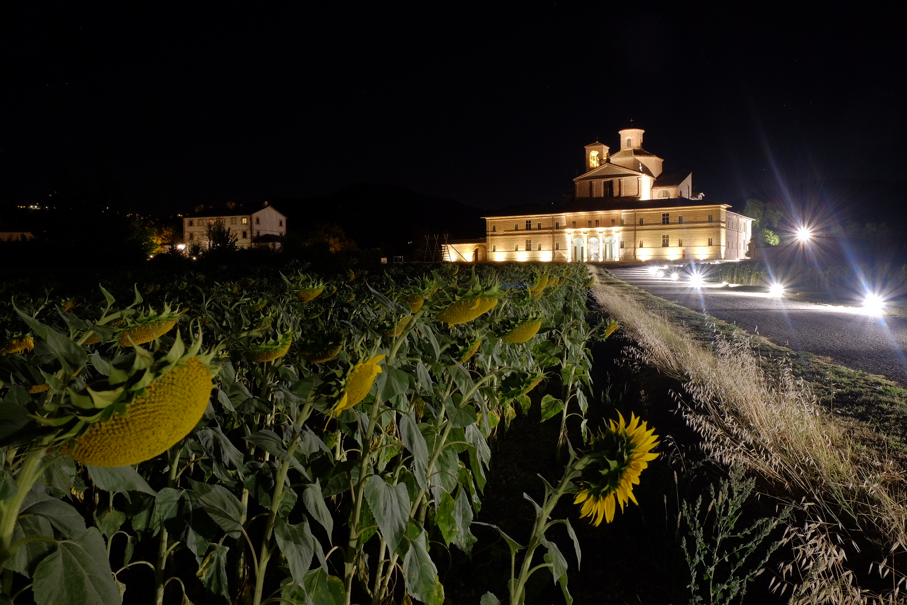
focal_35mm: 27
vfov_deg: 47.9
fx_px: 680
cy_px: 302
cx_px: 454
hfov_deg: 67.4
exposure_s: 30
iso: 400
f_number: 11
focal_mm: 18
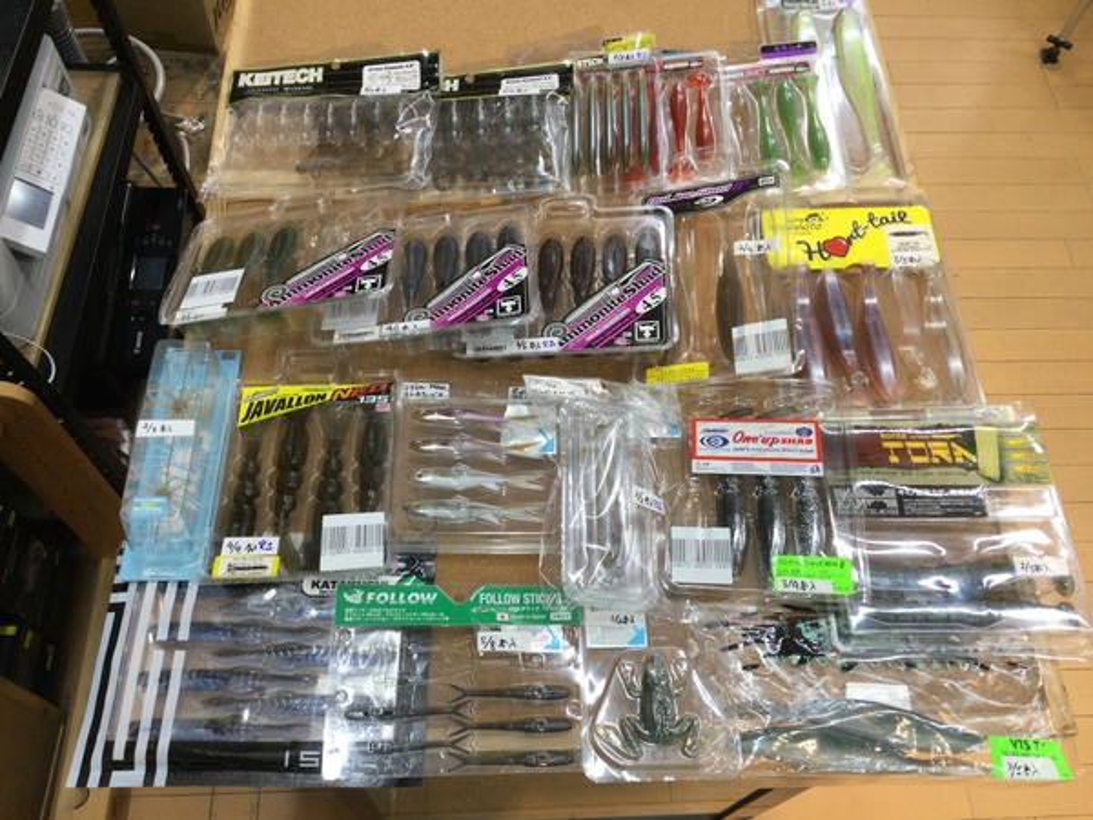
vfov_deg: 45.4
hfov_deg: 58.4
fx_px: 979
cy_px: 410
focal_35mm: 31
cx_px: 546
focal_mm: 3.3
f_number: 2.4
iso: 32
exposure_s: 1/40
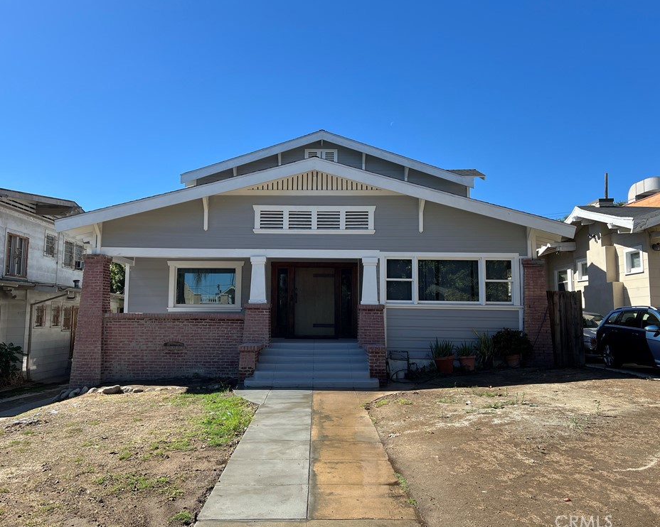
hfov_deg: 62.2
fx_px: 547
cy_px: 259
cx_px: 319
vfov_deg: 51.5
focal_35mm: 28
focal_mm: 5.7
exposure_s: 1/2513
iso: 50
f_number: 1.5
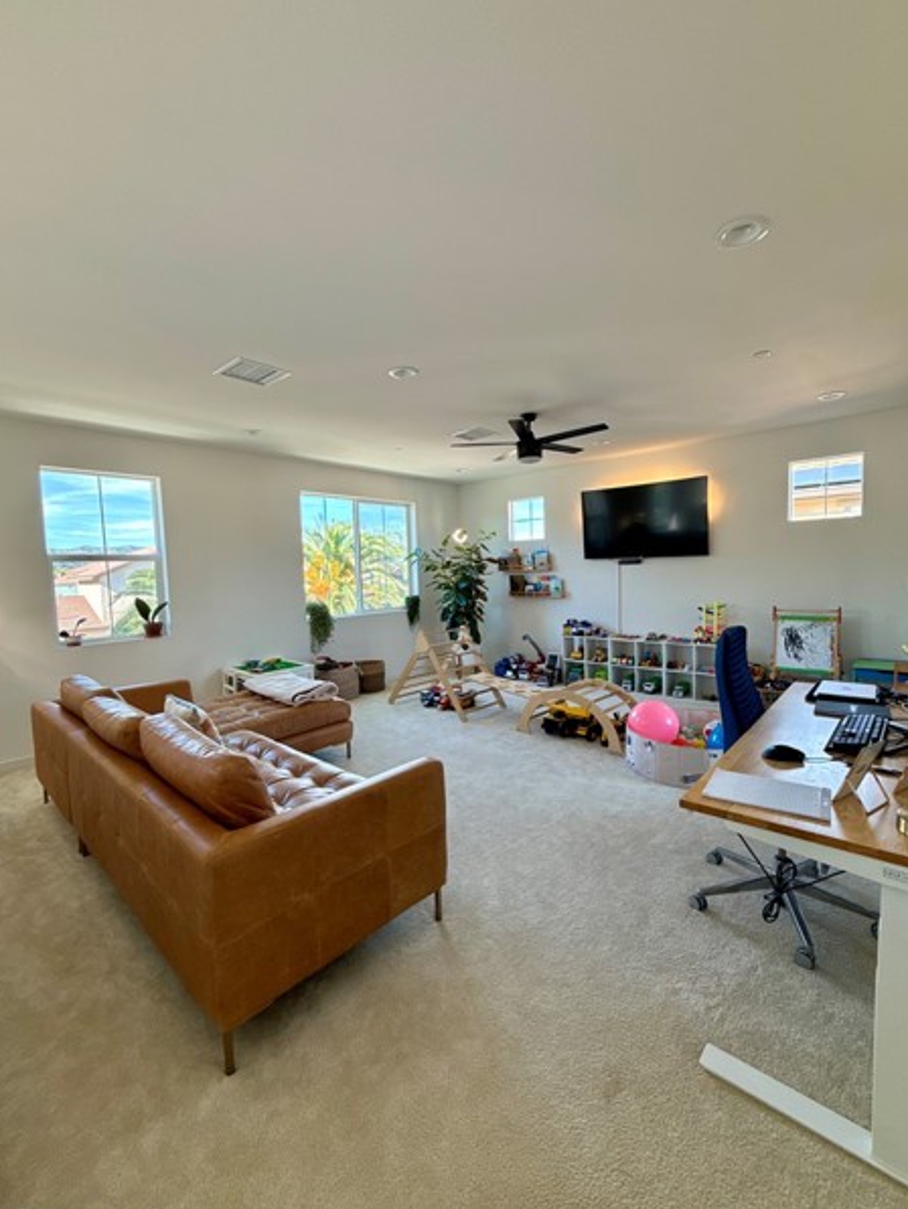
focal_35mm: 15
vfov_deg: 98.2
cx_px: 456
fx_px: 524
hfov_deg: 81.8
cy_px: 610
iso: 100
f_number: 2.2
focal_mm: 2.22
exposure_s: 1/100
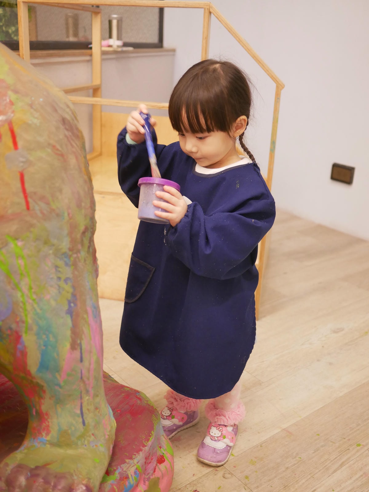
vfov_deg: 46.8
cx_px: 184
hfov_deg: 36.0
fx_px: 569
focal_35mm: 40
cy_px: 246
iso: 1000
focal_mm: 20
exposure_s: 1/60
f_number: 1.7
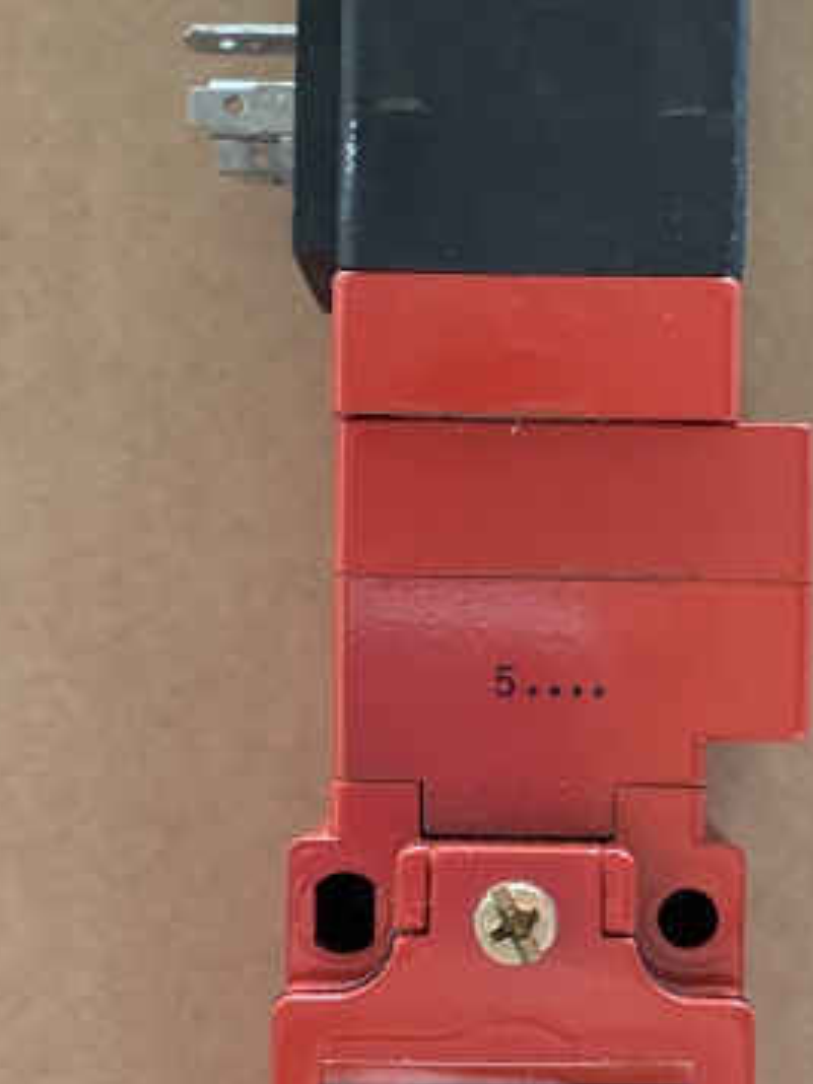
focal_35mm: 59
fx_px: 1848
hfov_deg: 24.7
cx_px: 556
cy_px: 714
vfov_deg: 32.5
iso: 400
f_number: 1.8
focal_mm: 4.25
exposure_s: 1/37
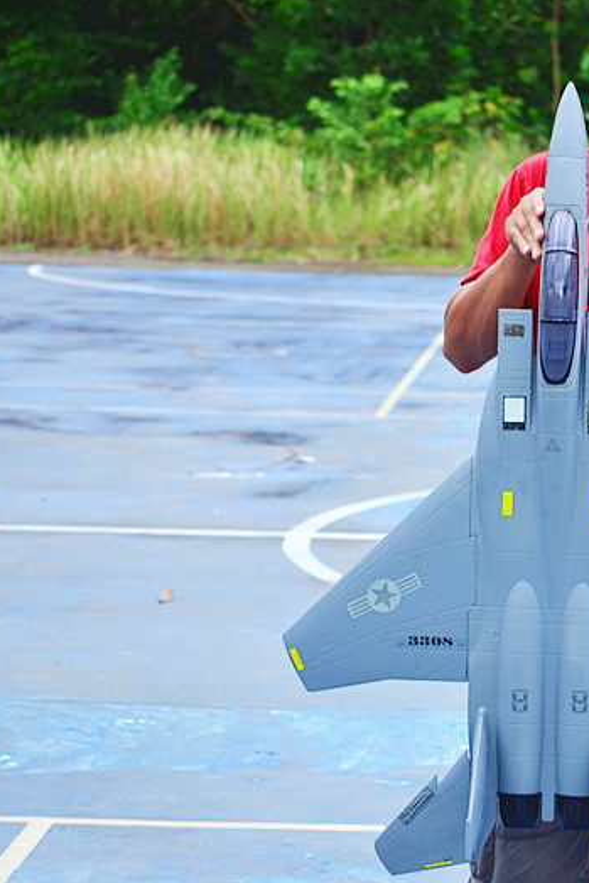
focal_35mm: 126
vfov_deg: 16.3
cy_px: 442
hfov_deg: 10.8
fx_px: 3084
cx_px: 577
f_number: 5
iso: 100
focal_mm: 55
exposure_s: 1/50
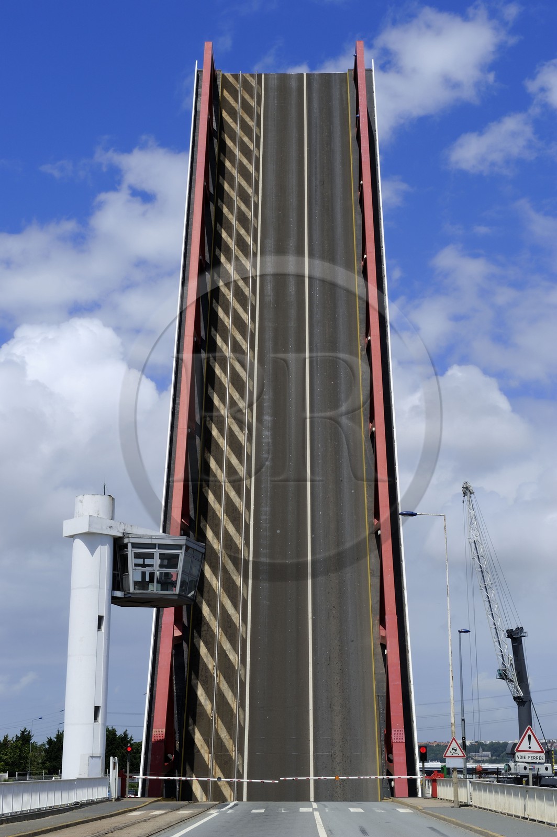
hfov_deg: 23.3
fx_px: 1348
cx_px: 278
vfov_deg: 34.5
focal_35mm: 58
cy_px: 418
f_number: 14
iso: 200
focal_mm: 58
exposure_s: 1/250
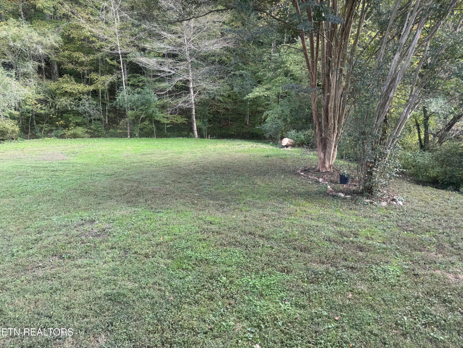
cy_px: 174
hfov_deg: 71.6
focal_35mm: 24
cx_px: 232
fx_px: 321
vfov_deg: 56.8
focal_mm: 6.76
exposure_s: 1/198
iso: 64
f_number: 1.78
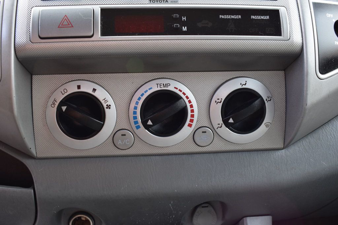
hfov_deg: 55.1
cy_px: 112
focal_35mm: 34
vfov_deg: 38.3
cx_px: 169
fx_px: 324
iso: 400
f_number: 7.1
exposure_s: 1/40
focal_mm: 23
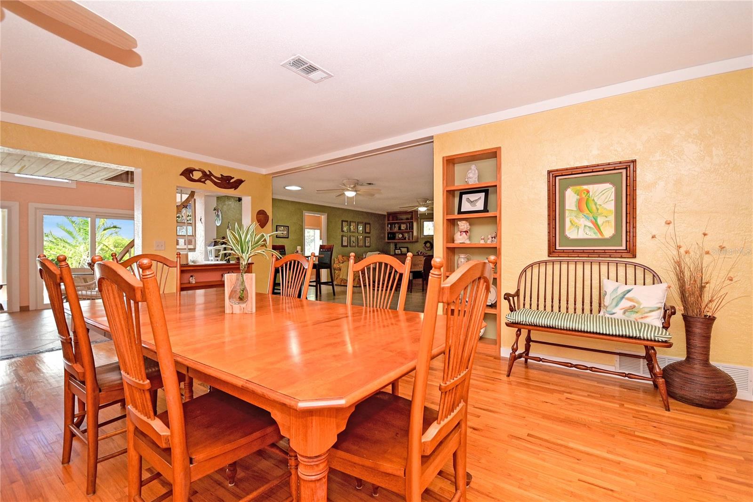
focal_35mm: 15
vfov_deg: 77.3
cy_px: 251
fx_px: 314
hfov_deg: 100.4
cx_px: 376
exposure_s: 1/100
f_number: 6.3
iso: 500
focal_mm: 10
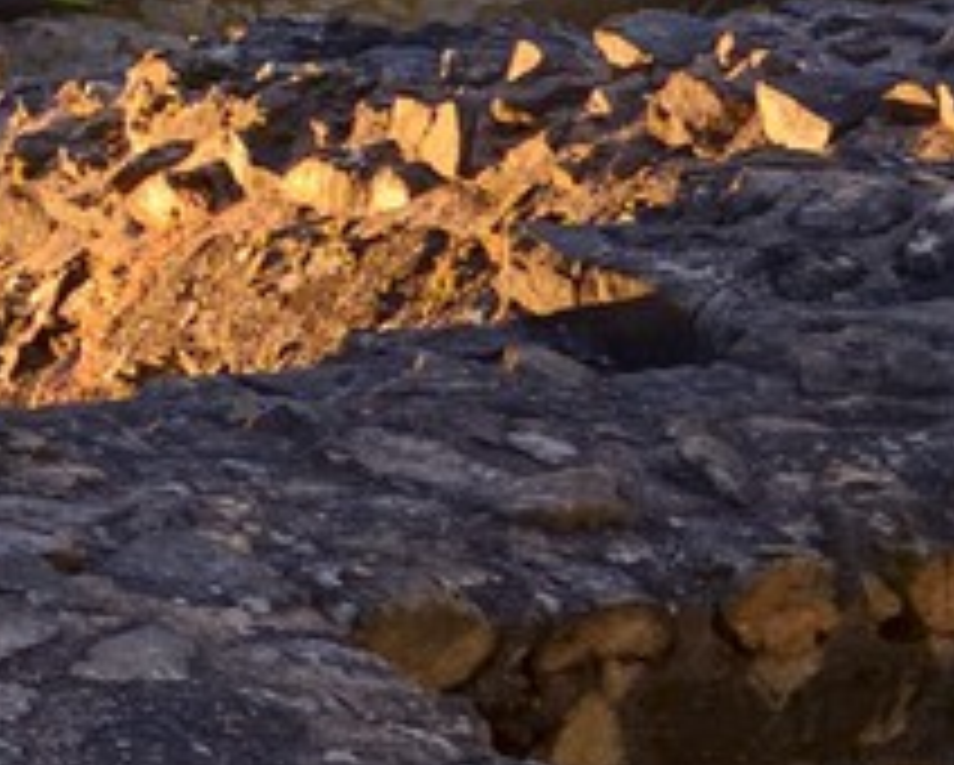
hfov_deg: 7.0
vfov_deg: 6.7
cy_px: -634
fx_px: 6387
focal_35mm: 226
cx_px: -2560
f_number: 4.5
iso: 1000
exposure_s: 1/2
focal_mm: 32
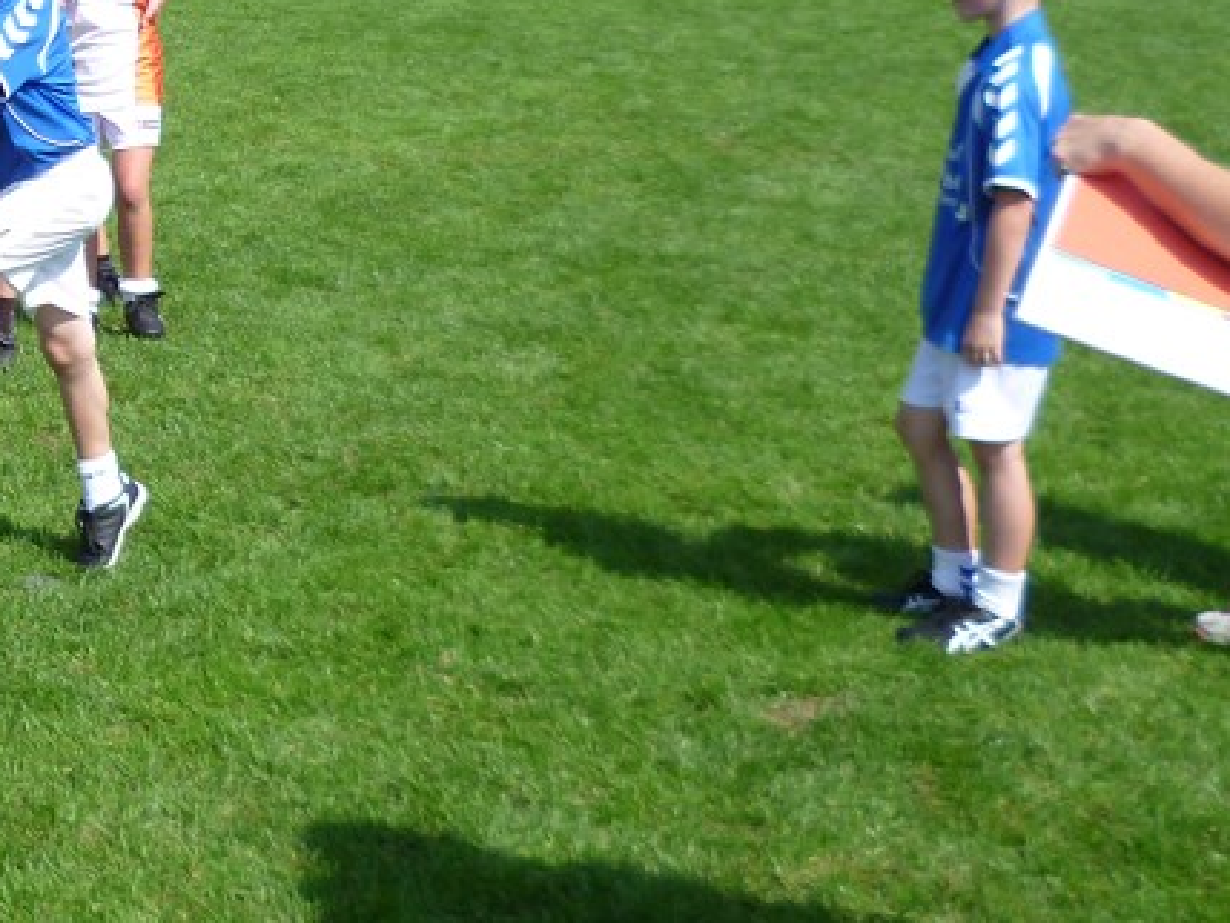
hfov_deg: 19.2
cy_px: 83
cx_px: -330
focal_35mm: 95
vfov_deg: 15.4
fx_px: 3377
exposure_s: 1/640
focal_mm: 6.1
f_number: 3.2
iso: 80
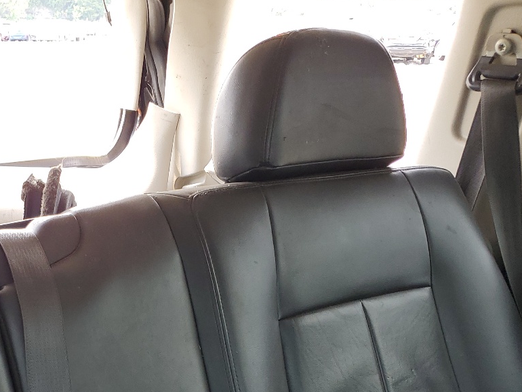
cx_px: 77
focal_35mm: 54
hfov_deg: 34.1
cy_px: 386
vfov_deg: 25.8
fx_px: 815
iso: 53
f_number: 1.5
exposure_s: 1/100
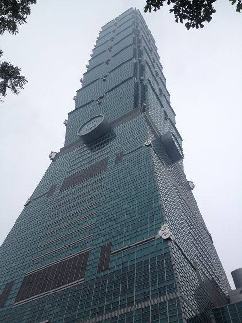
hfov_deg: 40.7
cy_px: 162
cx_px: 121
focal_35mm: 35
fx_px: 326
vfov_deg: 52.6
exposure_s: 1/476
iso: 50
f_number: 2.4
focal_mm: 4.28
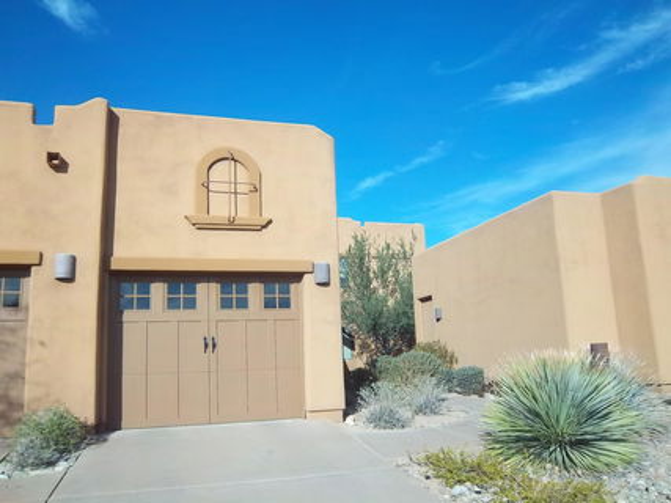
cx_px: 336
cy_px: 252
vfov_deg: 49.7
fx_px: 543
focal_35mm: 28
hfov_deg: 63.5
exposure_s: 1/160
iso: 64
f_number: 7.86
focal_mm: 5.05
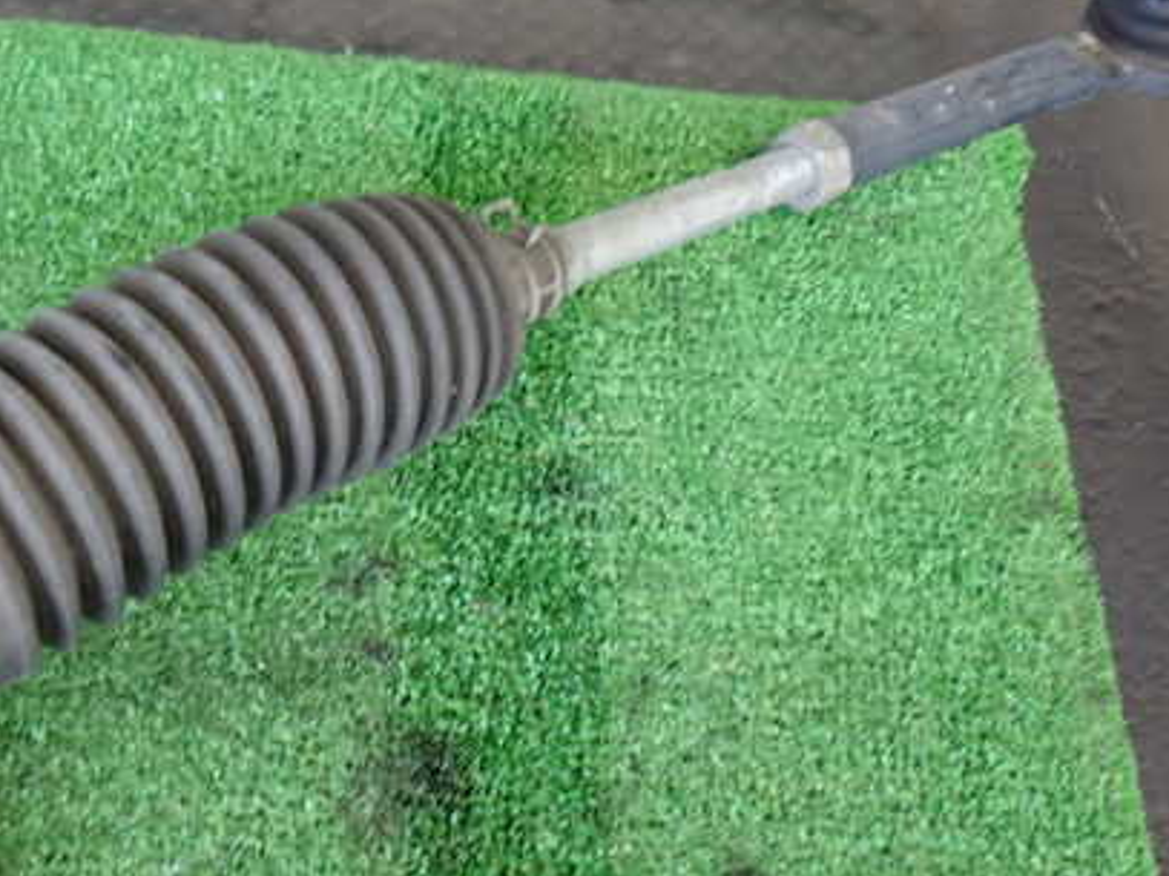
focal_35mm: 56
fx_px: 1891
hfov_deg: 34.3
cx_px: 491
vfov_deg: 26.0
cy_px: 310
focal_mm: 6.83
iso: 320
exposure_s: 1/40
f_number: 2.7
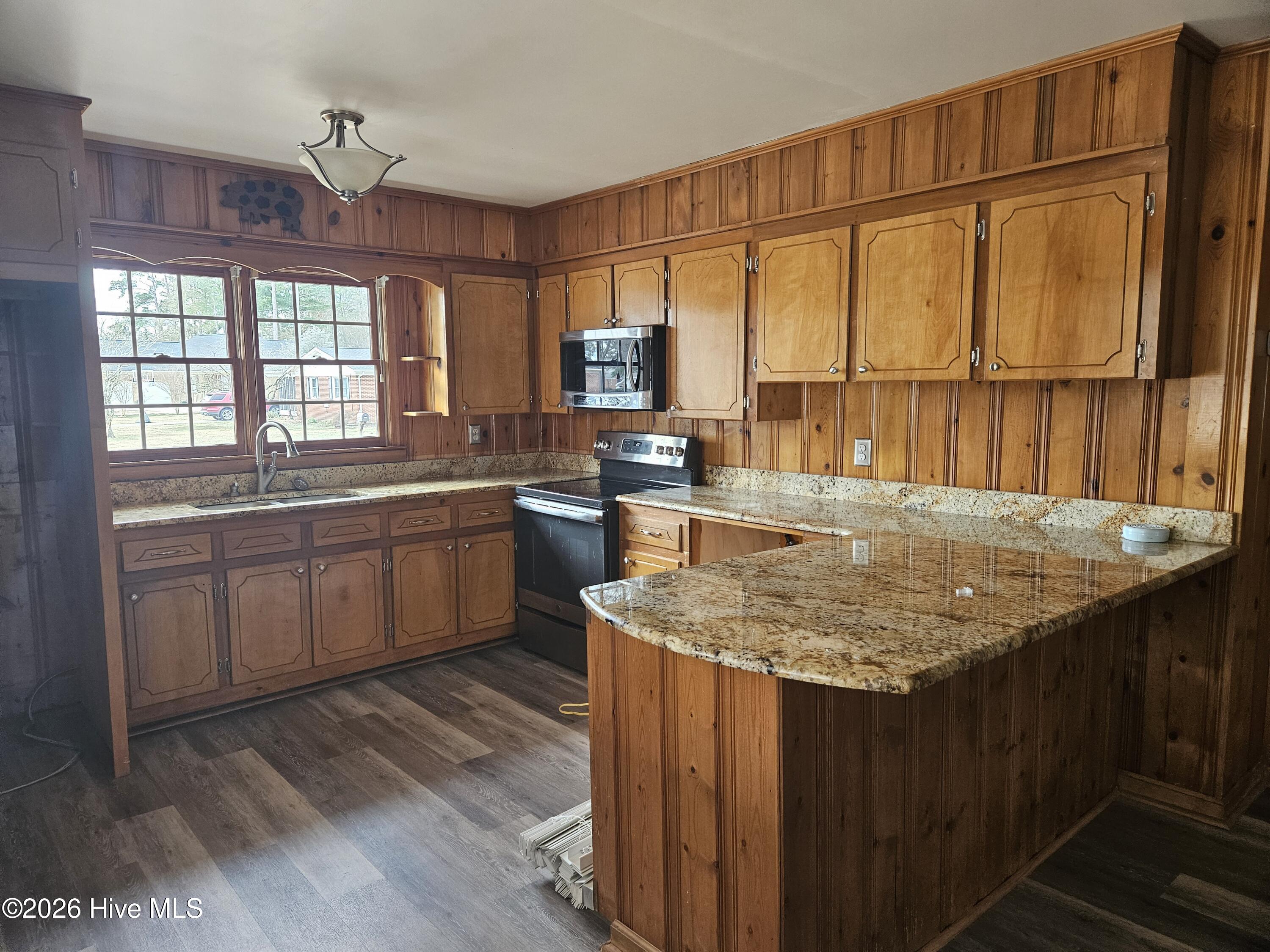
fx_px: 844
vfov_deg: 58.9
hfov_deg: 73.9
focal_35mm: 23
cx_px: 635
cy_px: 476
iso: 320
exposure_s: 1/170
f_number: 1.8
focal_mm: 5.4
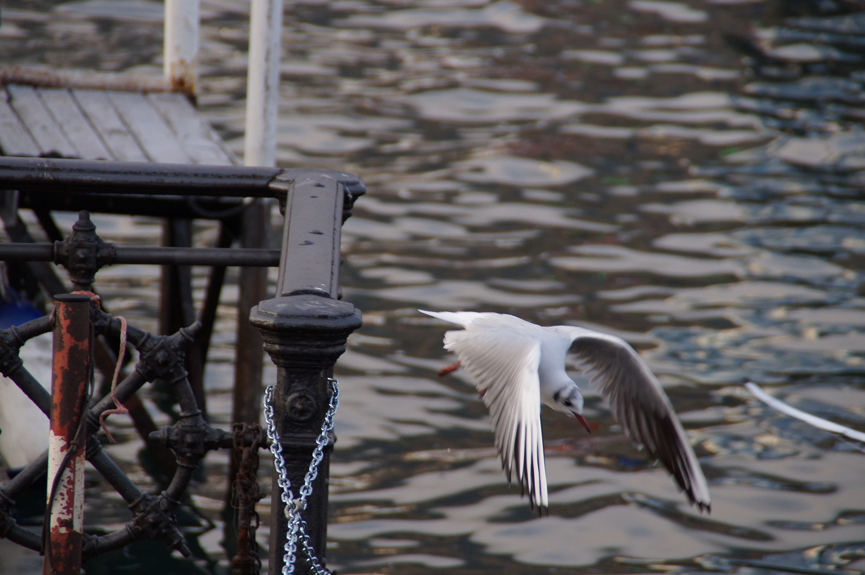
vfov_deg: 4.6
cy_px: 288
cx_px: 432
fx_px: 7199
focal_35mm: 300
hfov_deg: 6.9
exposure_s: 1/320
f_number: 6.3
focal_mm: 200
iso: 400
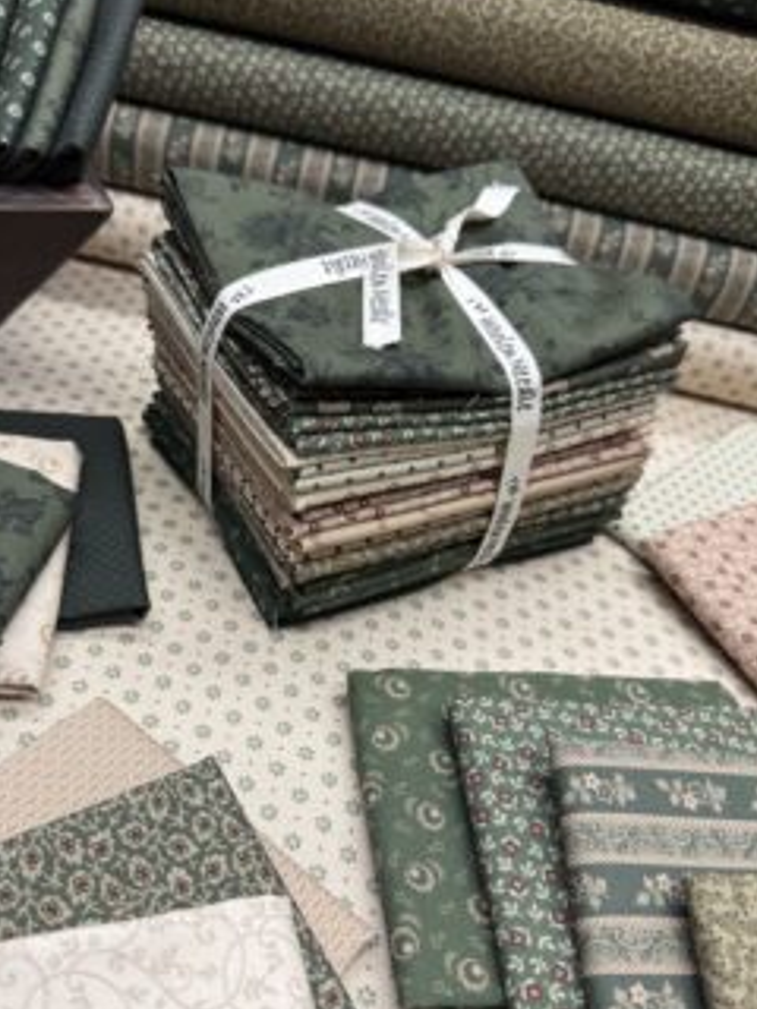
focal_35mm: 30
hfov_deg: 46.6
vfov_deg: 59.9
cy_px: 545
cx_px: 309
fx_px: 875
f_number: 1.78
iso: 200
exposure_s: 1/120
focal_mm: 6.76
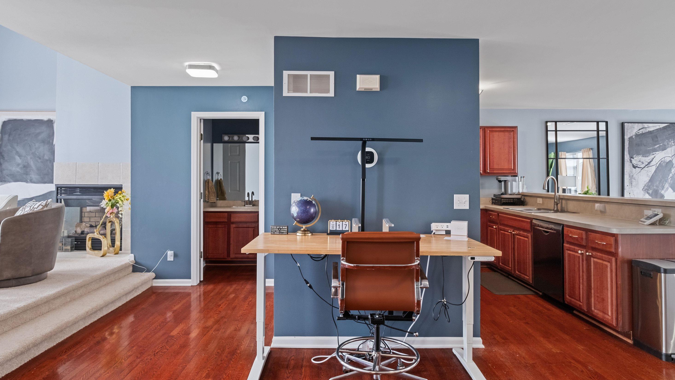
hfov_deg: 78.7
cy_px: 180
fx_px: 412
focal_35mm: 23
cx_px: 328
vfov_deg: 49.5
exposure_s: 1/2
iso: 500
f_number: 7.1
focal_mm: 13.7
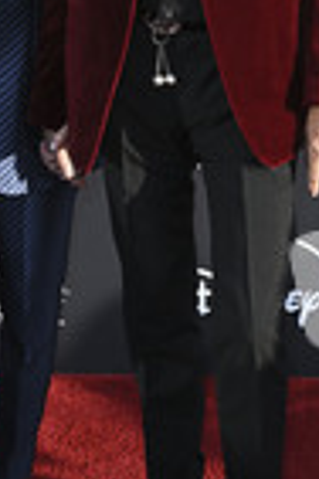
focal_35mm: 99
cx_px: 156
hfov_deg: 13.8
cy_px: 99
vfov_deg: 20.4
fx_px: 1316
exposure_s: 1/320
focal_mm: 35
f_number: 8
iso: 250
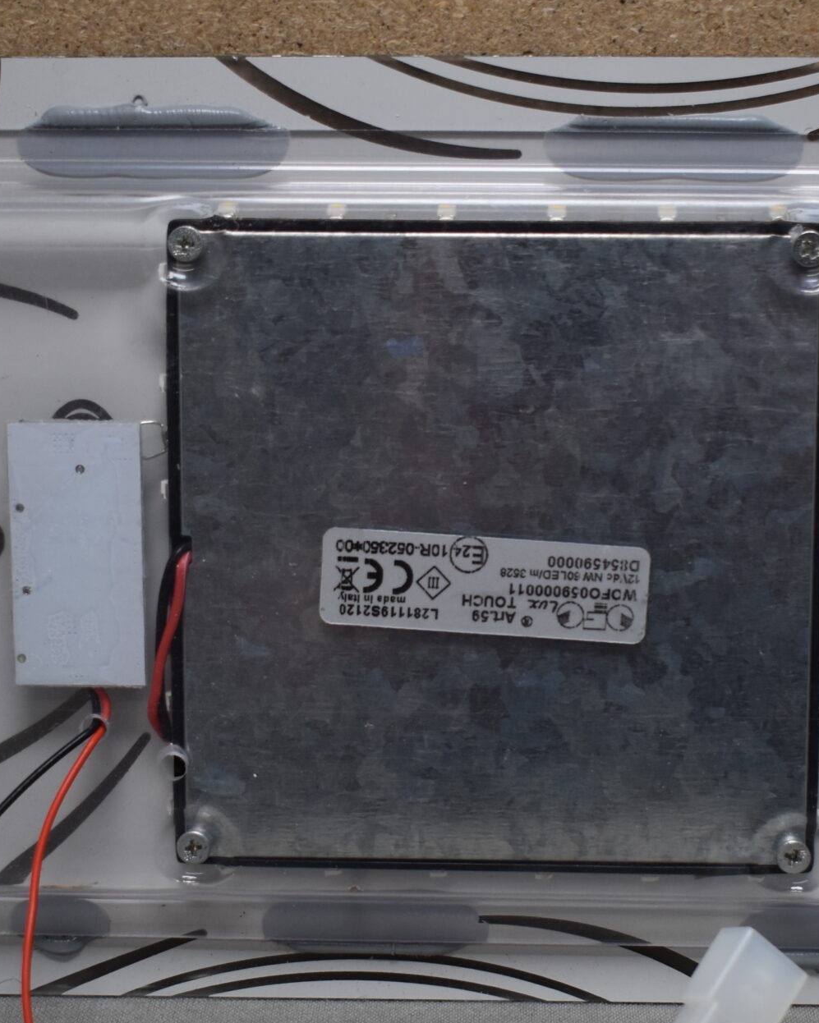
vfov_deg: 23.5
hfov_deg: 18.9
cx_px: 528
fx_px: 2454
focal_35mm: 81
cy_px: 619
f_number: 4.2
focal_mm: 28
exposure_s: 1/250
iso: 450
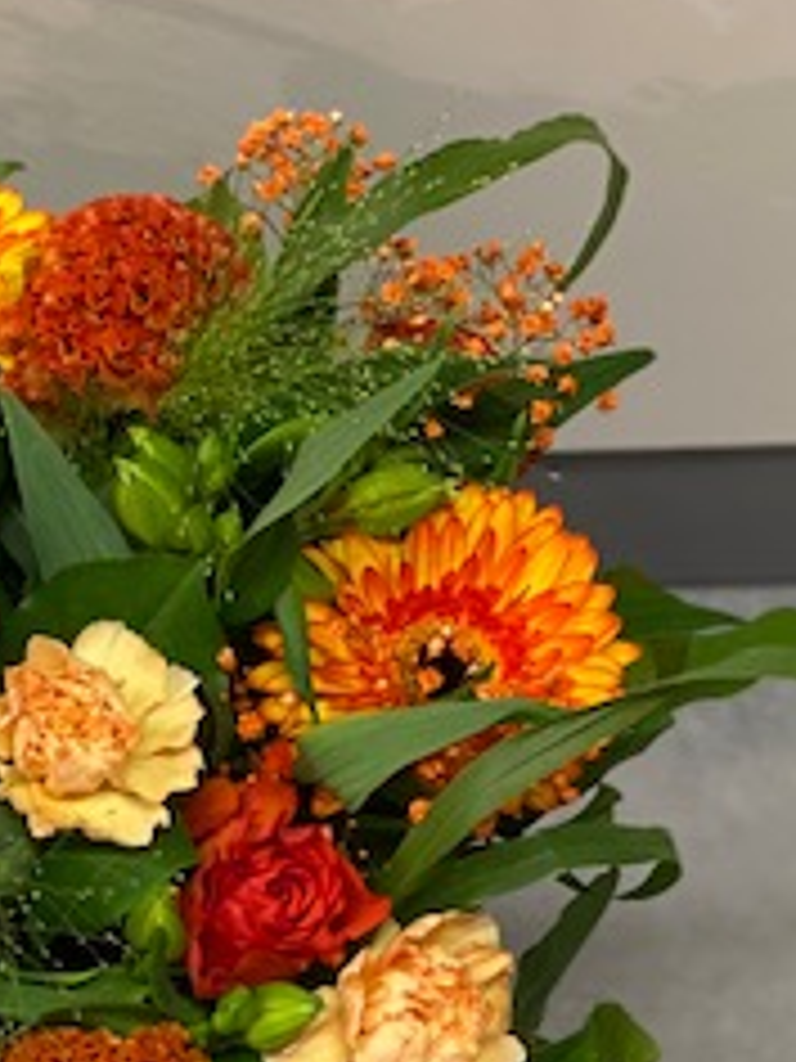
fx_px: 4323
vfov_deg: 13.8
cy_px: 1012
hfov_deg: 10.4
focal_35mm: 141
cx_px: 13
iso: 125
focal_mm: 6
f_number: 2
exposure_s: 1/50
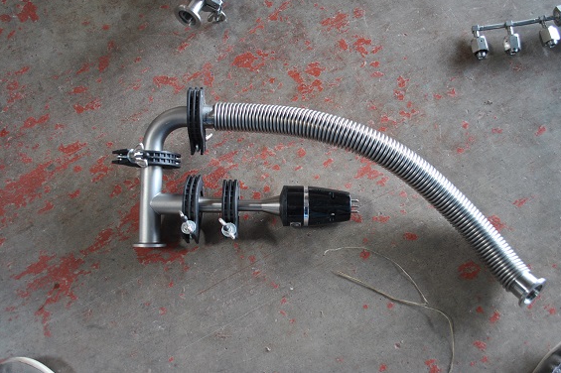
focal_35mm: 34
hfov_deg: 55.8
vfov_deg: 38.8
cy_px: 181
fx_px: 530
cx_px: 282
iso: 320
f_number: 4
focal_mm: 22
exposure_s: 1/30
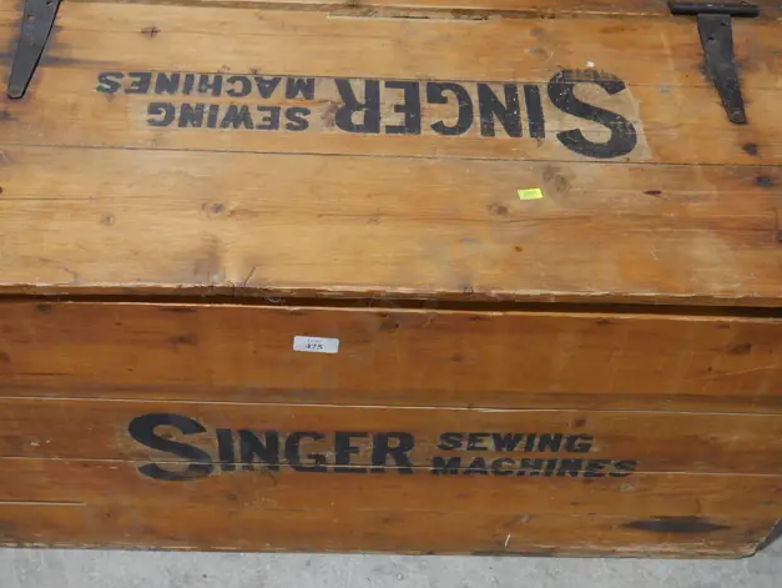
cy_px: 328
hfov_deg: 38.9
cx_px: 365
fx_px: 1108
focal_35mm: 49
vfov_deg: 29.7
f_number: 3.6
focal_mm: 15
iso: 250
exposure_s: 1/60
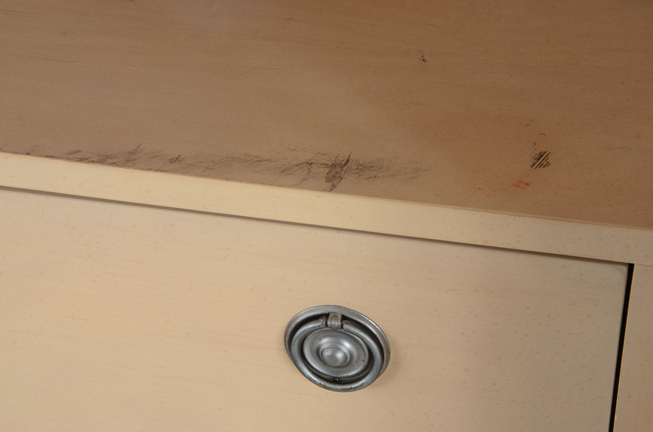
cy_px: 216
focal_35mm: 99
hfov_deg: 20.7
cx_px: 326
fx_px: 1792
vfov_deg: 13.8
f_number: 9
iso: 160
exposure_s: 1/60
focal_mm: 66
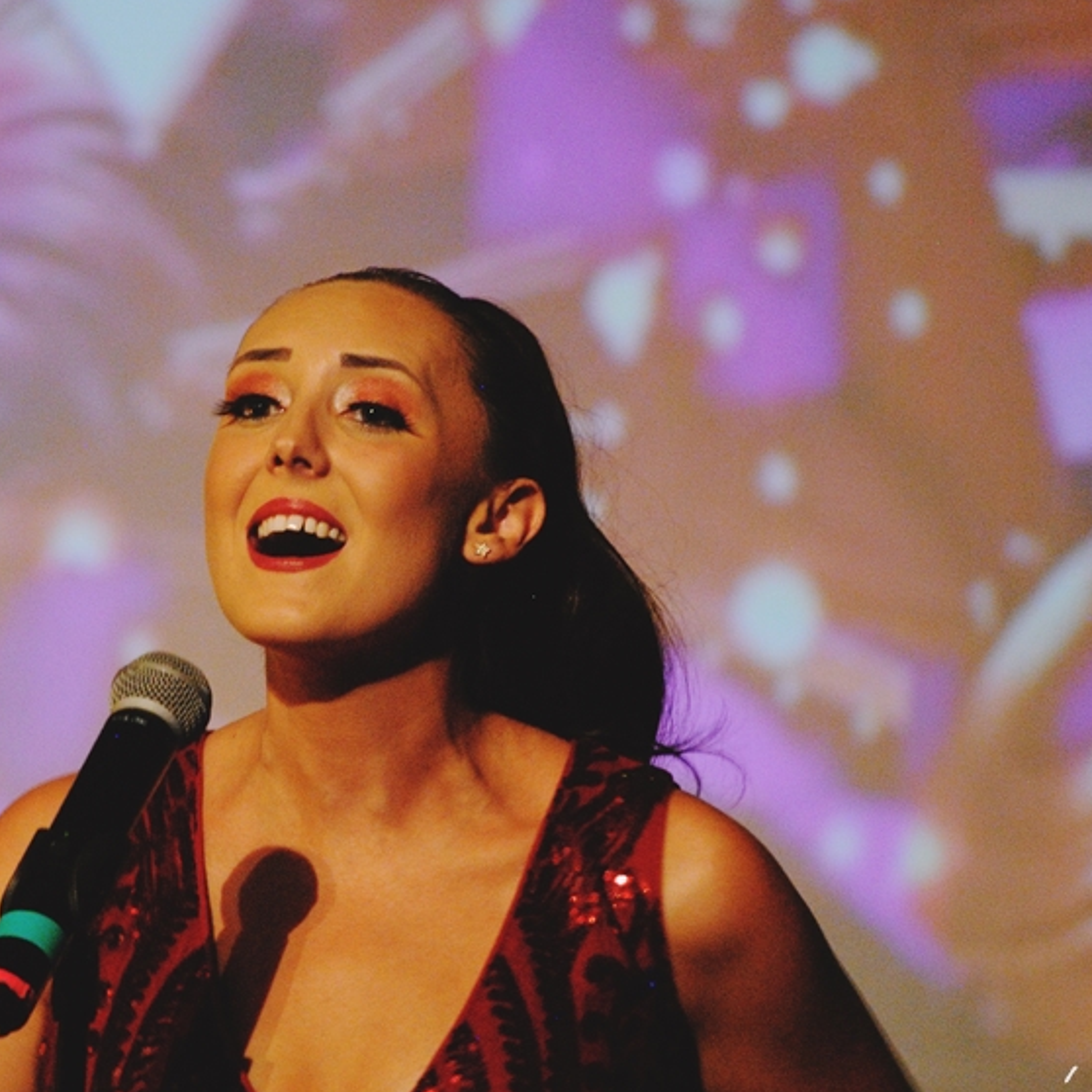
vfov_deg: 2.7
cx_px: 245
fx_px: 22842
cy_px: 555
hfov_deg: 2.7
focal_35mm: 640
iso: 1600
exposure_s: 1/40
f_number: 5.6
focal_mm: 280
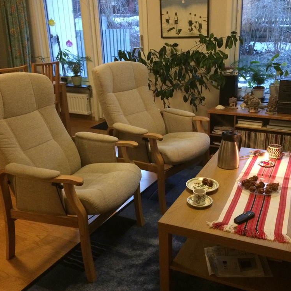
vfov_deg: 47.2
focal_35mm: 35
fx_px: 333
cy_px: 147
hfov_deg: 47.1
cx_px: 165
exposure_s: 1/17
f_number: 2.2
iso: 400
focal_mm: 4.15
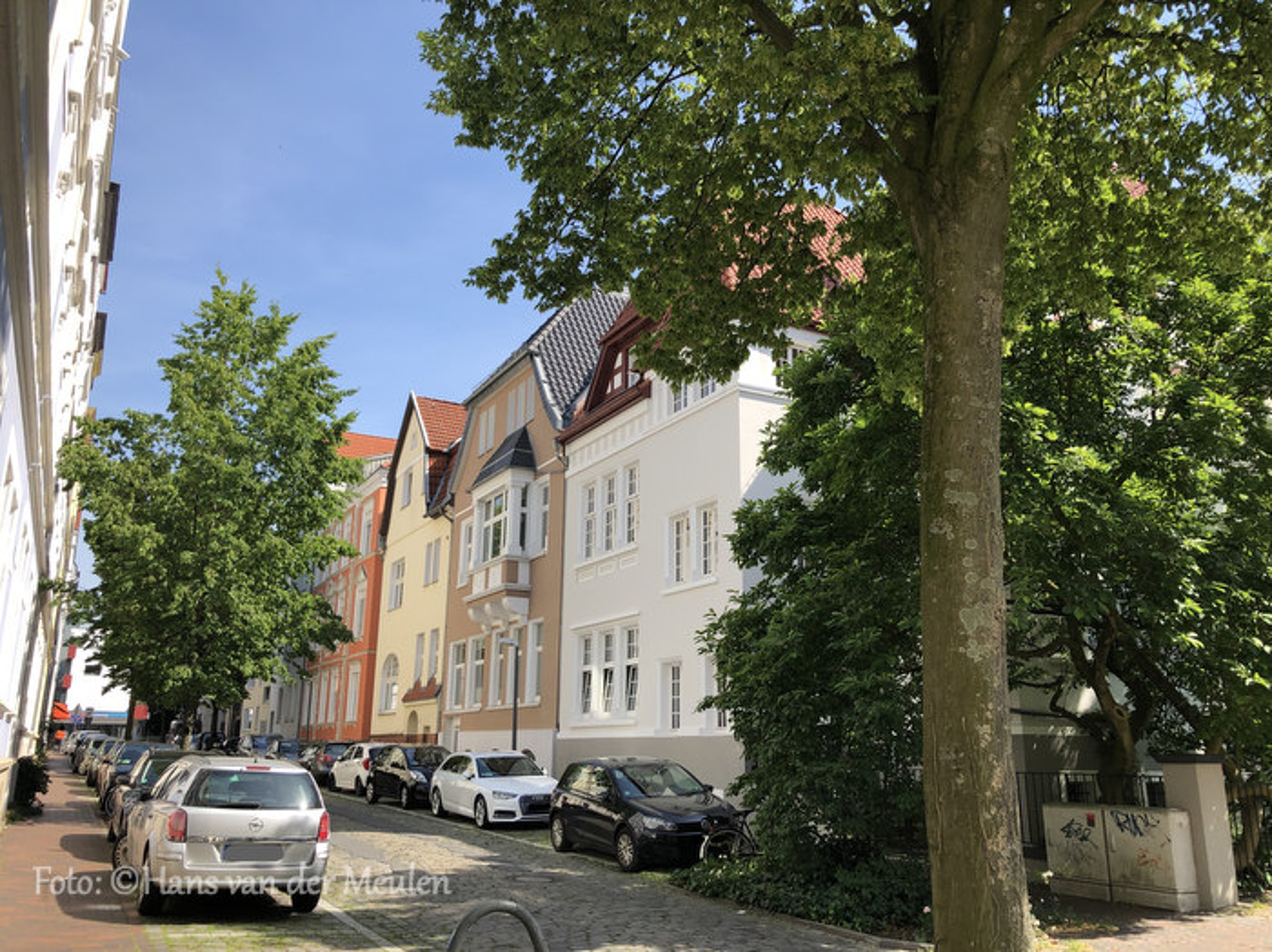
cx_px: 636
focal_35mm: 28
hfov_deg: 63.5
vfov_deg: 49.7
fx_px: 1028
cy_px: 476
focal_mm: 3.99
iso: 20
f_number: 1.8
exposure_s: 1/960
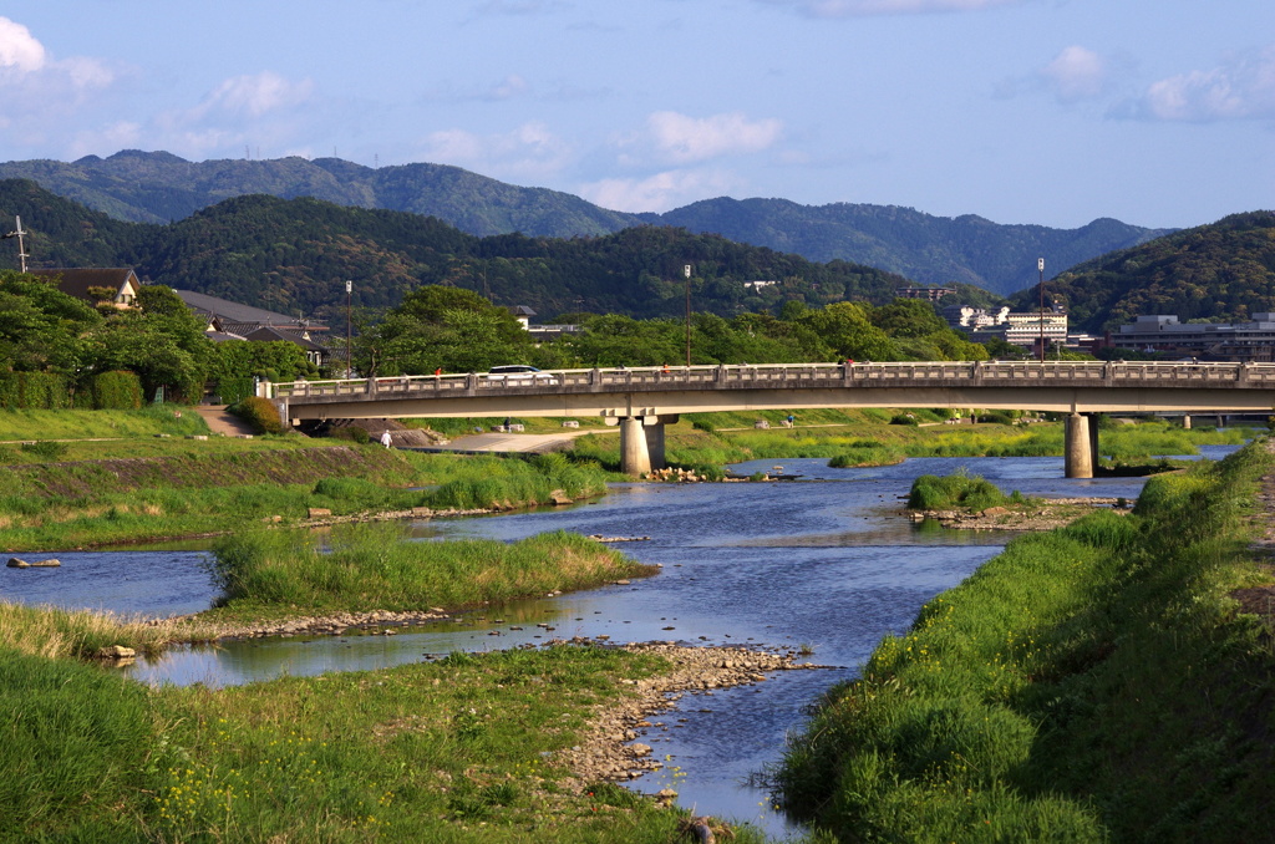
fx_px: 5301
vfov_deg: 9.1
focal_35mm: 150
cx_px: 638
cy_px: 422
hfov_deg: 13.7
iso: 100
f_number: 6.3
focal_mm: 100
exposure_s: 1/500
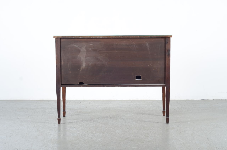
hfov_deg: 27.0
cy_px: 75
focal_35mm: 75
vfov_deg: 18.1
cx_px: 114
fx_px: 472
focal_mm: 50
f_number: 6.3
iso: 100
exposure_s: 1/125
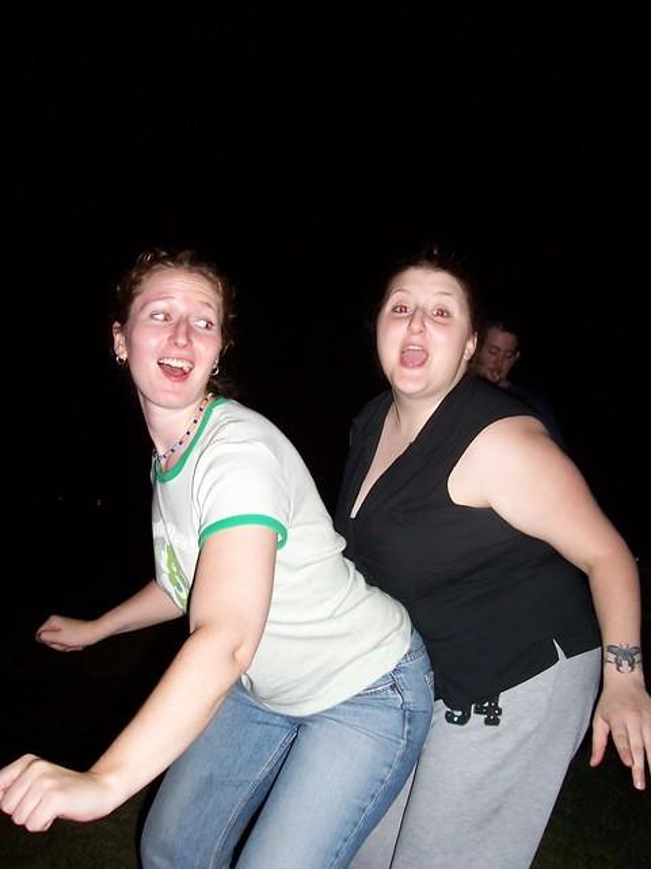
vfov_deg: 50.1
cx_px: 326
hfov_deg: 38.7
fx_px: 928
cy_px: 434
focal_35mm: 37
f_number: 2.8
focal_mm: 5.6
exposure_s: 1/60
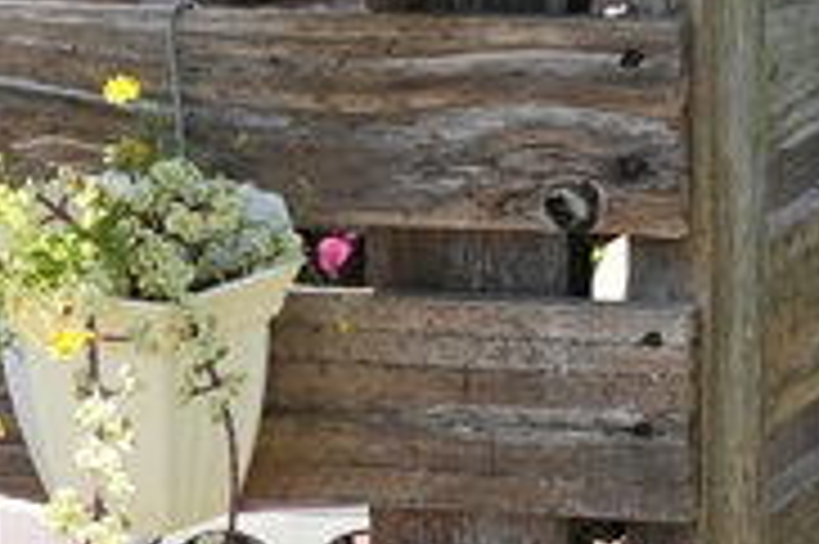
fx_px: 5263
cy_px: 393
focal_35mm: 232
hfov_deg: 8.7
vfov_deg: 5.9
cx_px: -364
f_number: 9
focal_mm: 41.1
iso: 3200
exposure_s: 1/2500
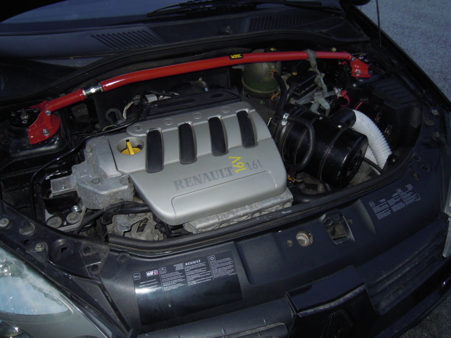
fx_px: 365
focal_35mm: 28
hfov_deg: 63.4
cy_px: 169
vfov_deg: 49.7
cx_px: 226
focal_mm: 5
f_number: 2.7
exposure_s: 1/25
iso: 200
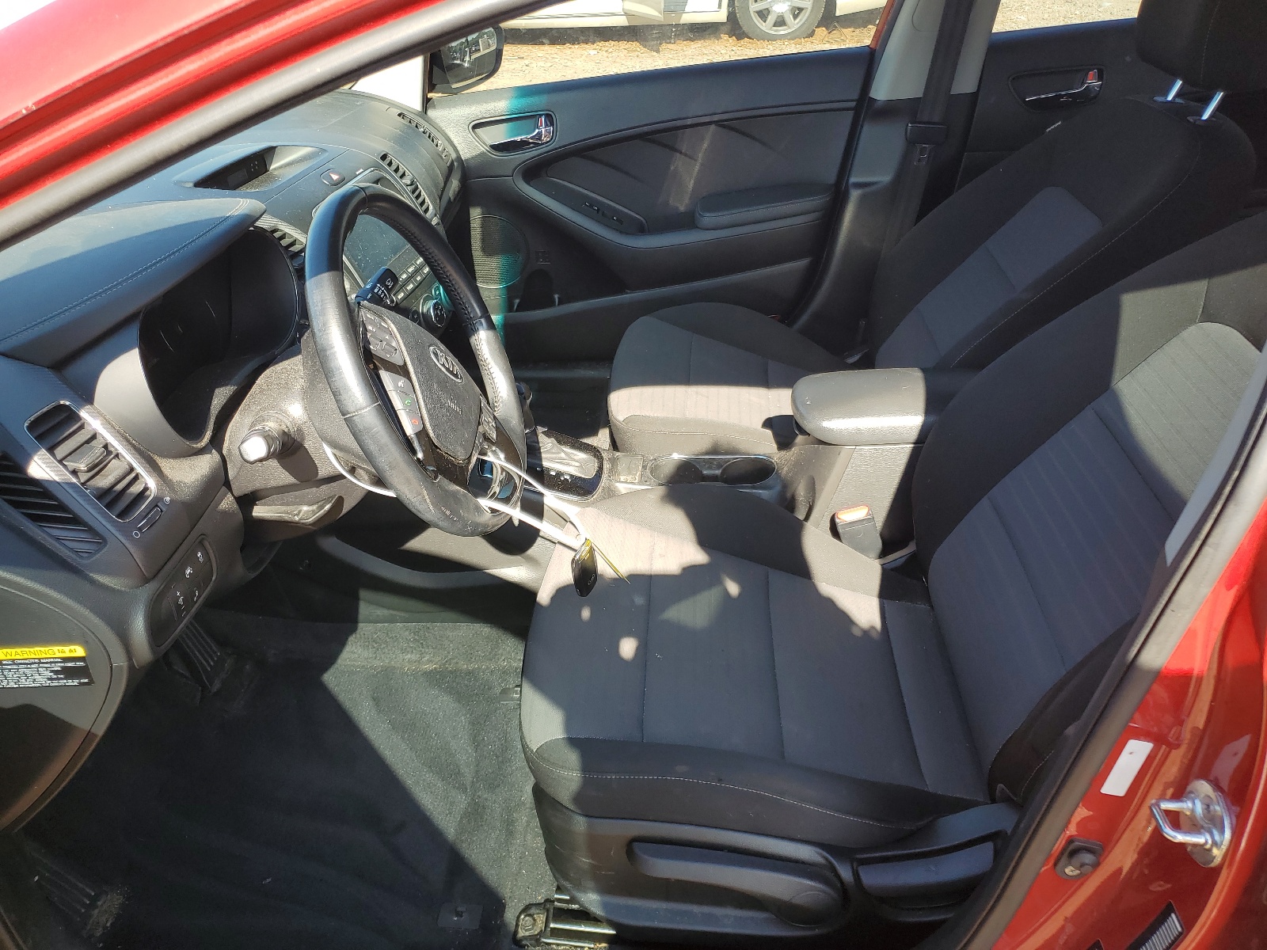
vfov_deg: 53.1
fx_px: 952
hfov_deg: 67.3
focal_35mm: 26
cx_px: 634
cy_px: 475
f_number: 1.5
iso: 50
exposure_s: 1/435
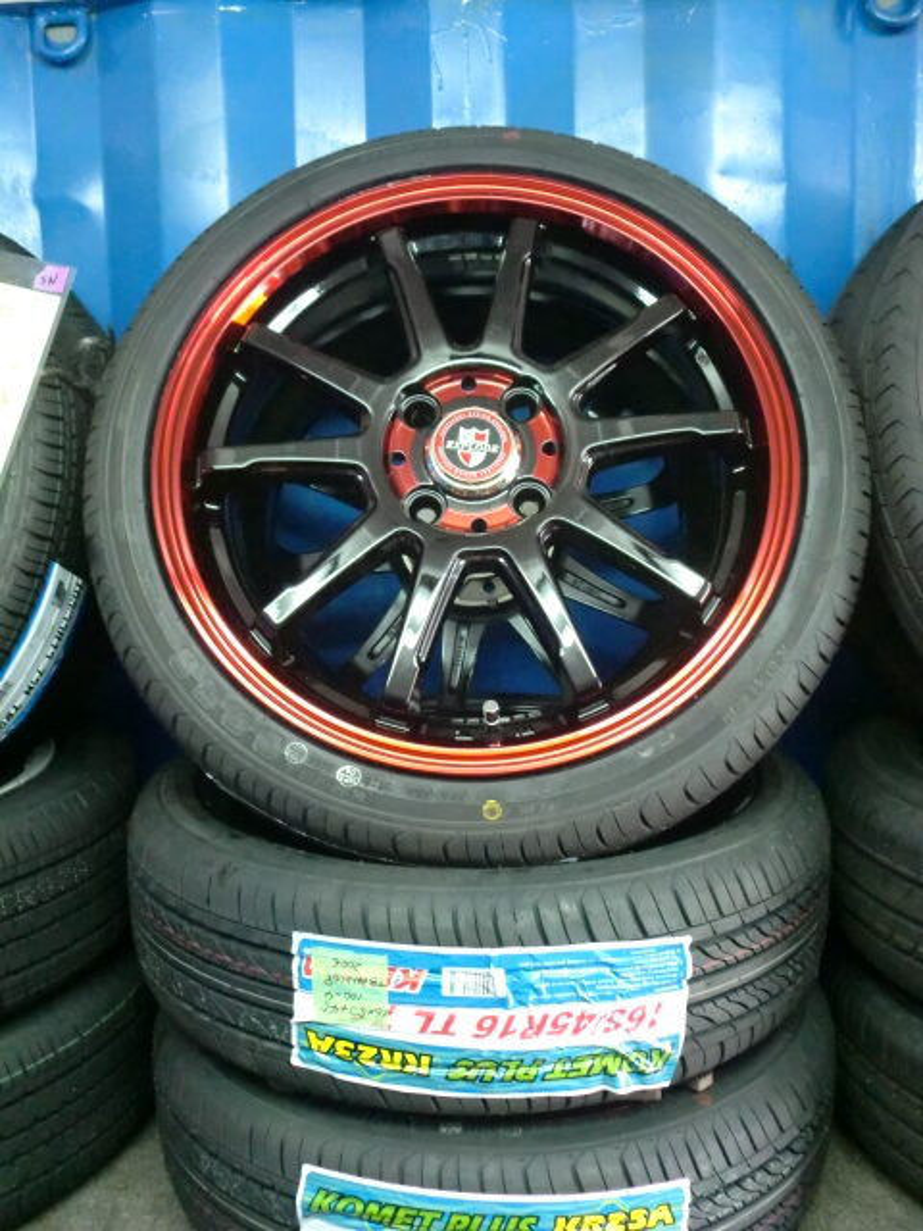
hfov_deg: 40.7
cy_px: 616
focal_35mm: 35
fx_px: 1244
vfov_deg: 52.6
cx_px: 462
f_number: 3.1
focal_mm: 6.3
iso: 800
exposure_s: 1/60
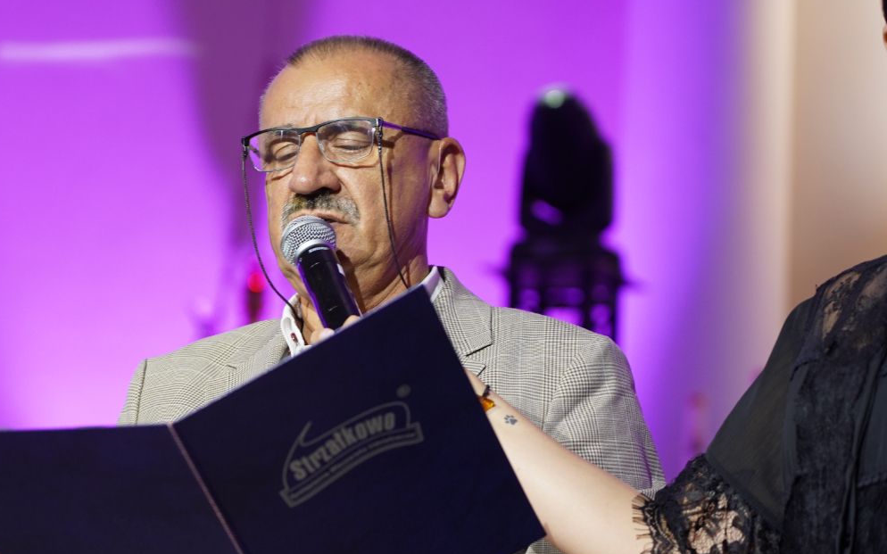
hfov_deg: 14.9
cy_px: 308
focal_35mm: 140
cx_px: 325
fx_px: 3384
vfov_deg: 9.4
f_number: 4
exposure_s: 1/100
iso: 1600
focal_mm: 105
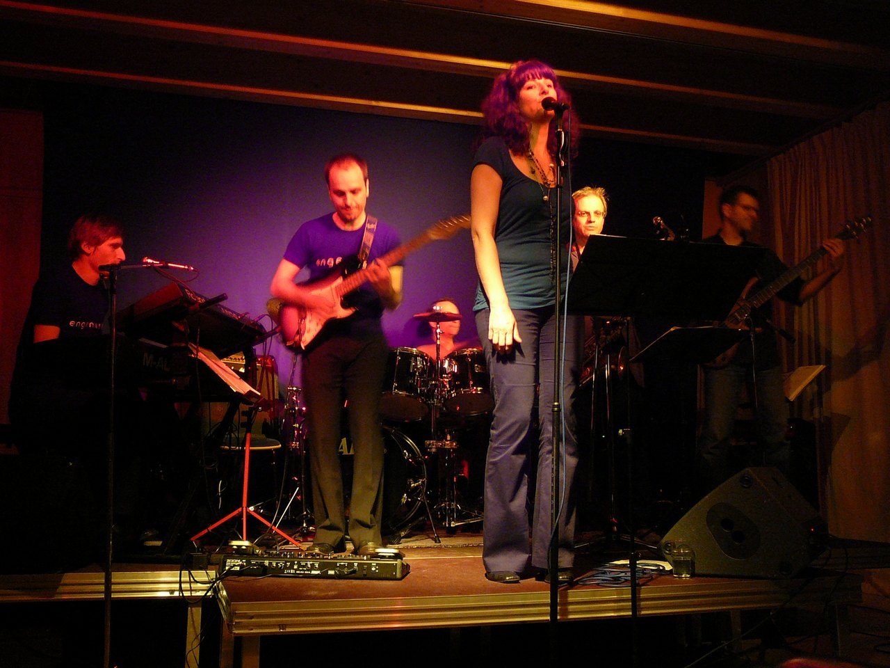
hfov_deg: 52.6
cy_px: 334
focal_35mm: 35
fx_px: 900
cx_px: 445
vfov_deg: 40.7
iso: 200
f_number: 2.8
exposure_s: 1/8
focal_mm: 5.2
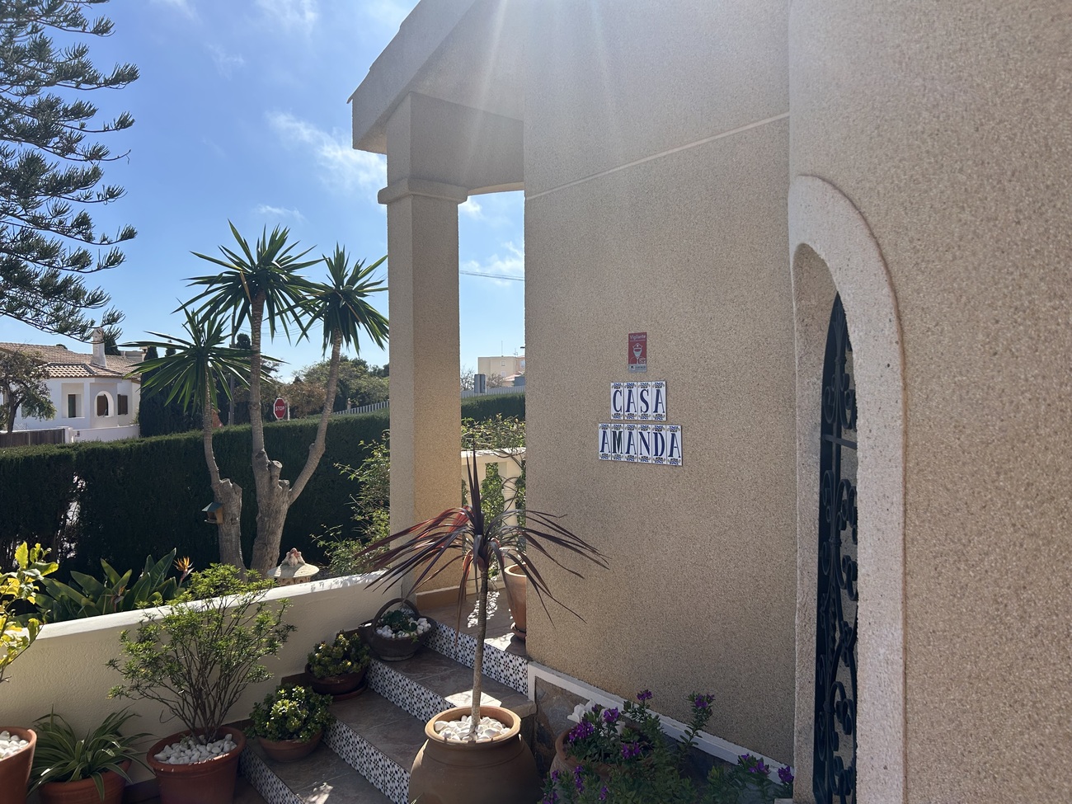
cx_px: 536
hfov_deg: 67.3
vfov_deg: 53.1
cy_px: 402
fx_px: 805
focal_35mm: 26
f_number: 1.5
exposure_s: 1/4274
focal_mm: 5.7
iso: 50
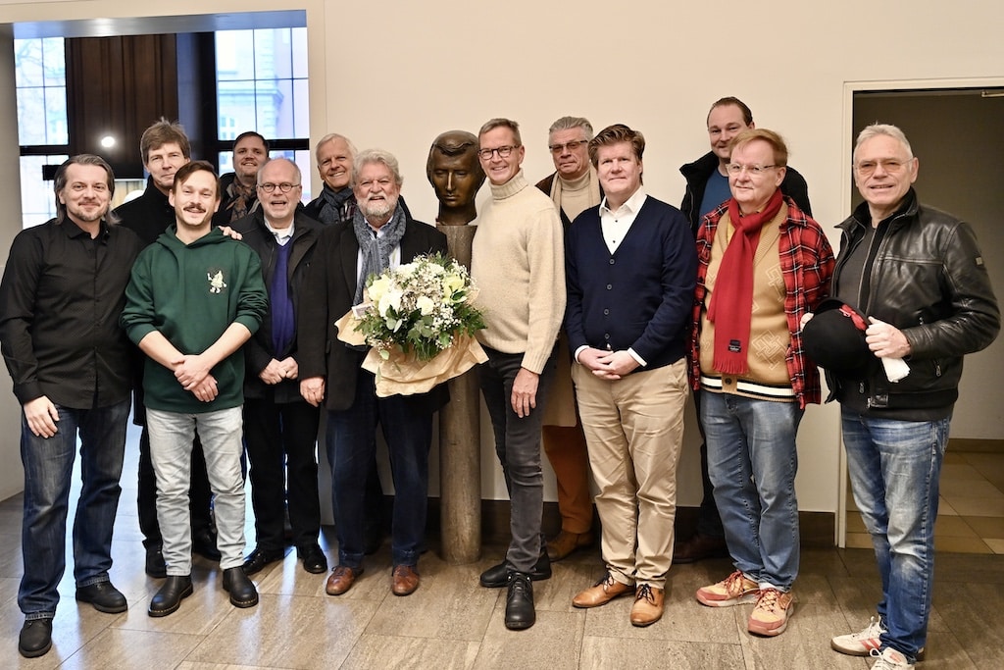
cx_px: 502
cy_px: 335
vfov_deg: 41.1
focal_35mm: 32
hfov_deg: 58.7
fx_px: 893
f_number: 3.2
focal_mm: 32
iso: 1800
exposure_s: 1/100
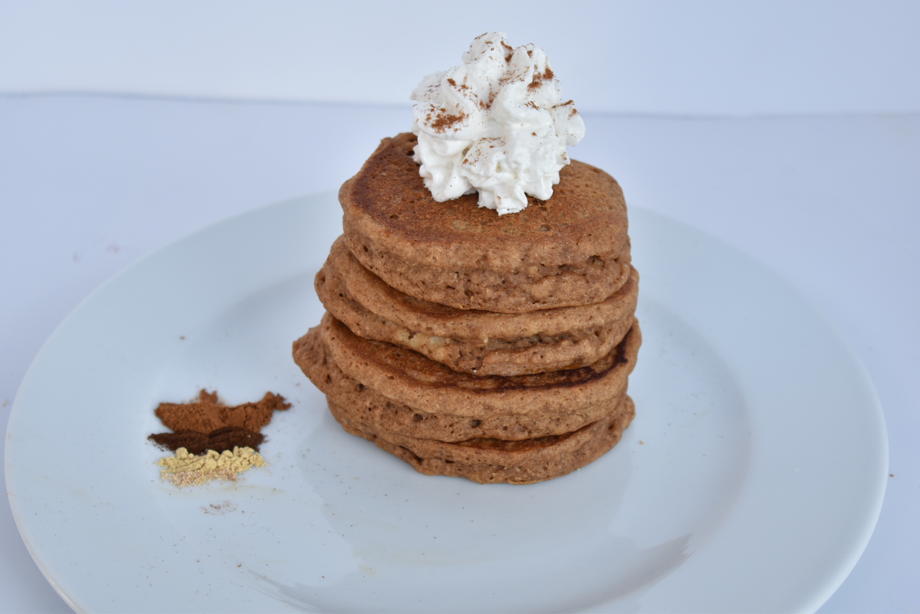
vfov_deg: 17.5
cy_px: 307
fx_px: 1993
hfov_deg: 26.0
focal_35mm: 78
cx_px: 460
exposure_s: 1/30
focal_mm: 52
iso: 200
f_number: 5.6
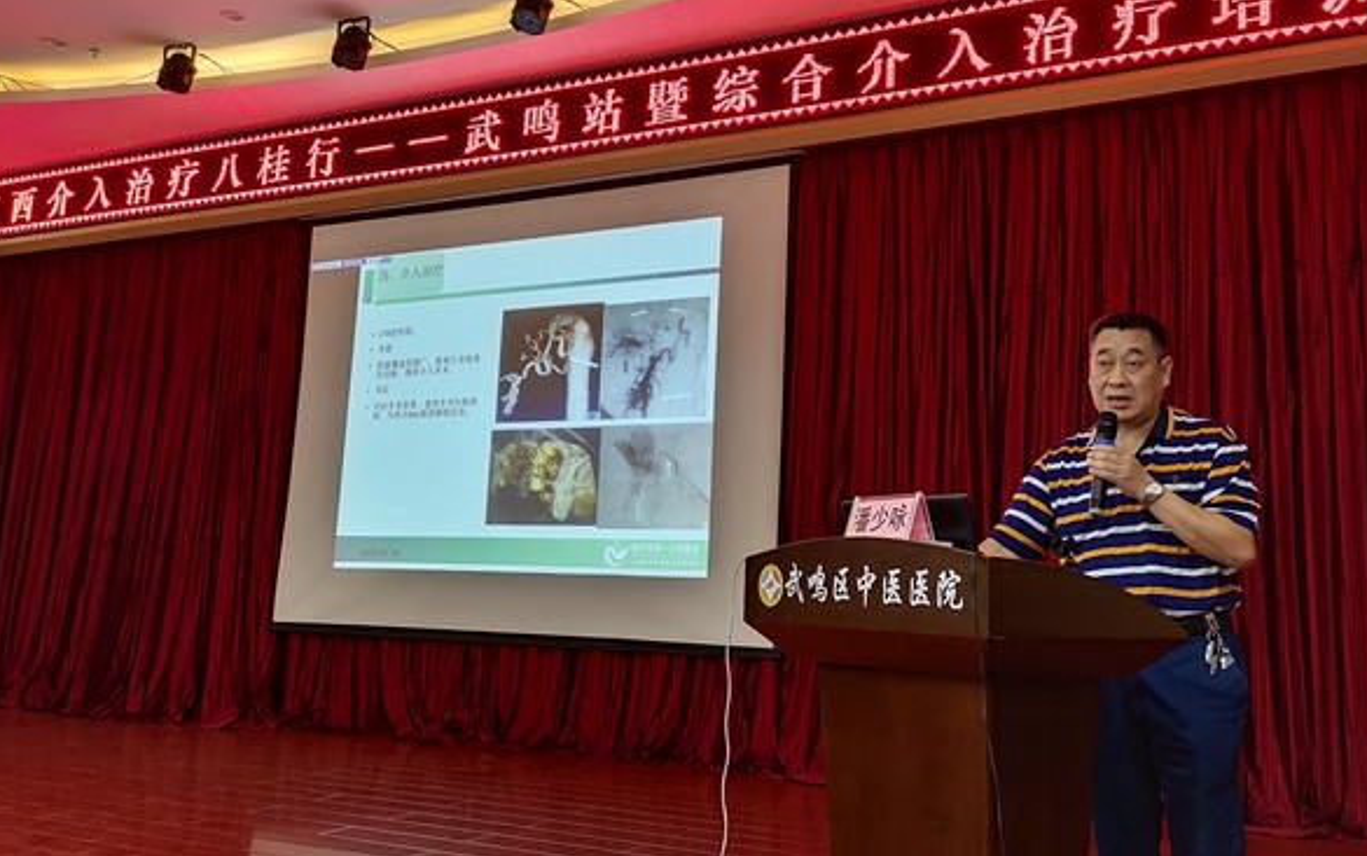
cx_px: 743
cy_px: 405
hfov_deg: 62.8
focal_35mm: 30
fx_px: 1118
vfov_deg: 41.8
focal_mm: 4.76
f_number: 1.79
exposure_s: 1/154
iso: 56
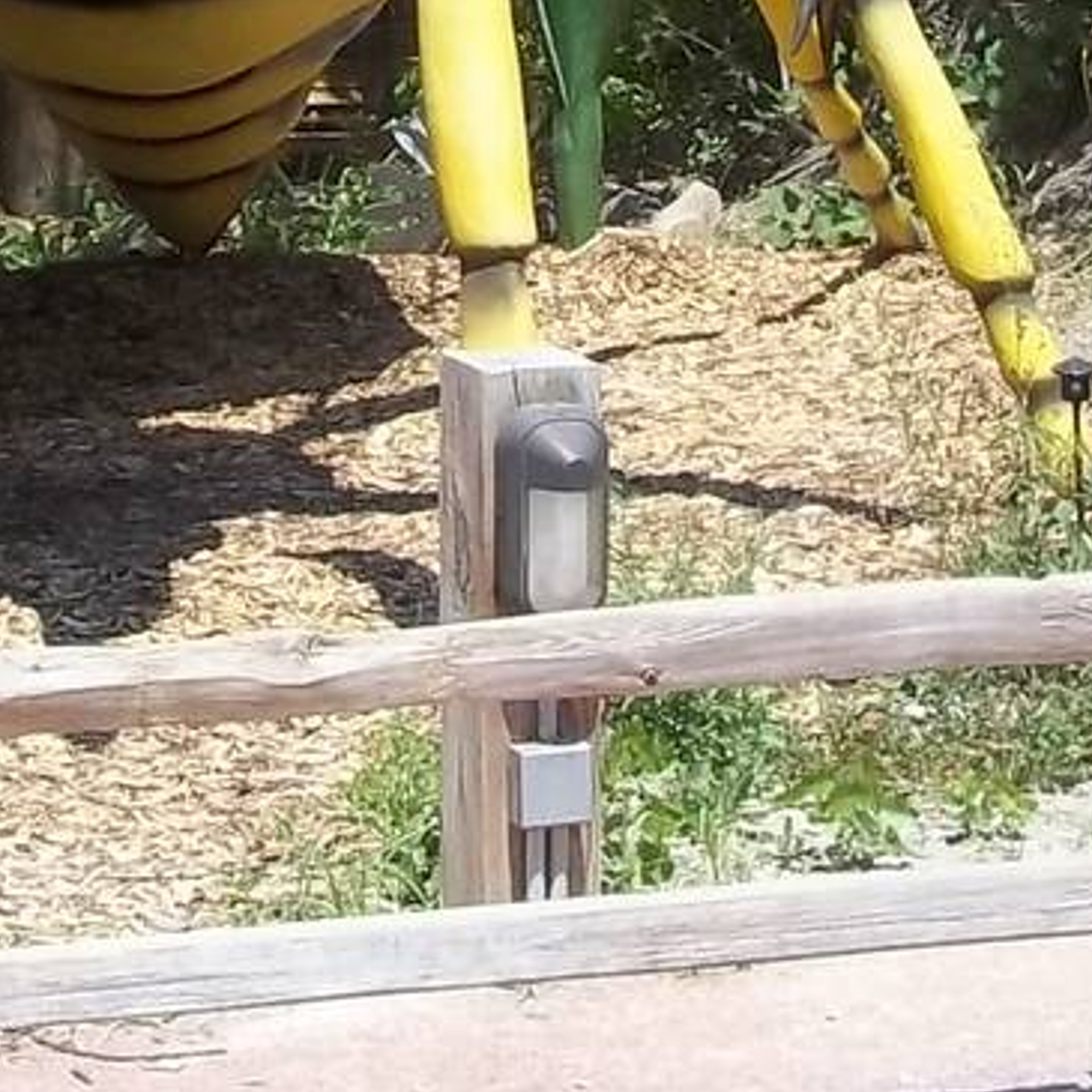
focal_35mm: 124
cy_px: -413
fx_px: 4426
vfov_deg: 13.5
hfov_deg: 14.0
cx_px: 323
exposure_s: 1/320
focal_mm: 5.7
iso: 80
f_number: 5.5
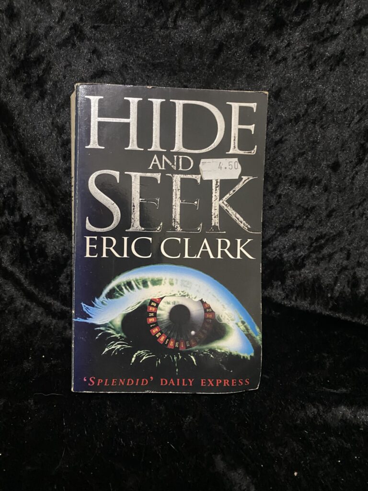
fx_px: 369
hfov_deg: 53.1
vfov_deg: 67.3
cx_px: 184
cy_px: 246
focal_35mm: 26
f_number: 1.8
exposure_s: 1/25
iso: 640
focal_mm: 4.25
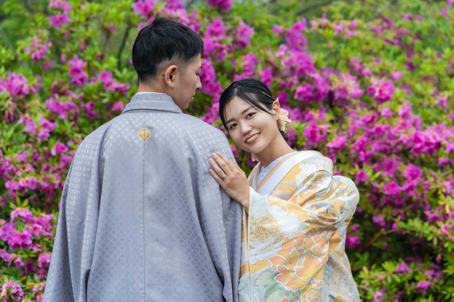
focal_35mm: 93
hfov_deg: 21.9
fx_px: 1173
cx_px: 227
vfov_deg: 14.7
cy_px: 151
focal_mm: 93
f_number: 3.5
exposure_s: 1/640
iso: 320
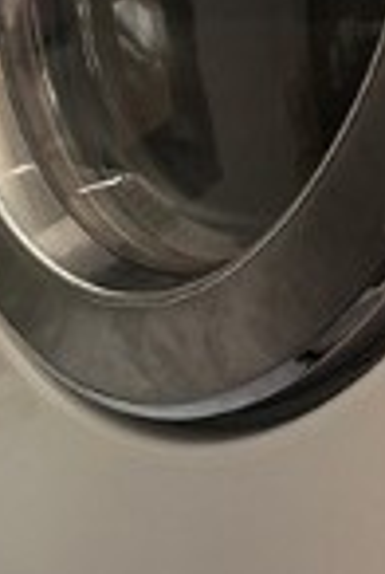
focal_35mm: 131
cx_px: -59
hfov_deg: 10.4
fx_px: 2091
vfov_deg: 15.1
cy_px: 664
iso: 320
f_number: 1.78
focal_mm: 6.86
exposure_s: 1/60
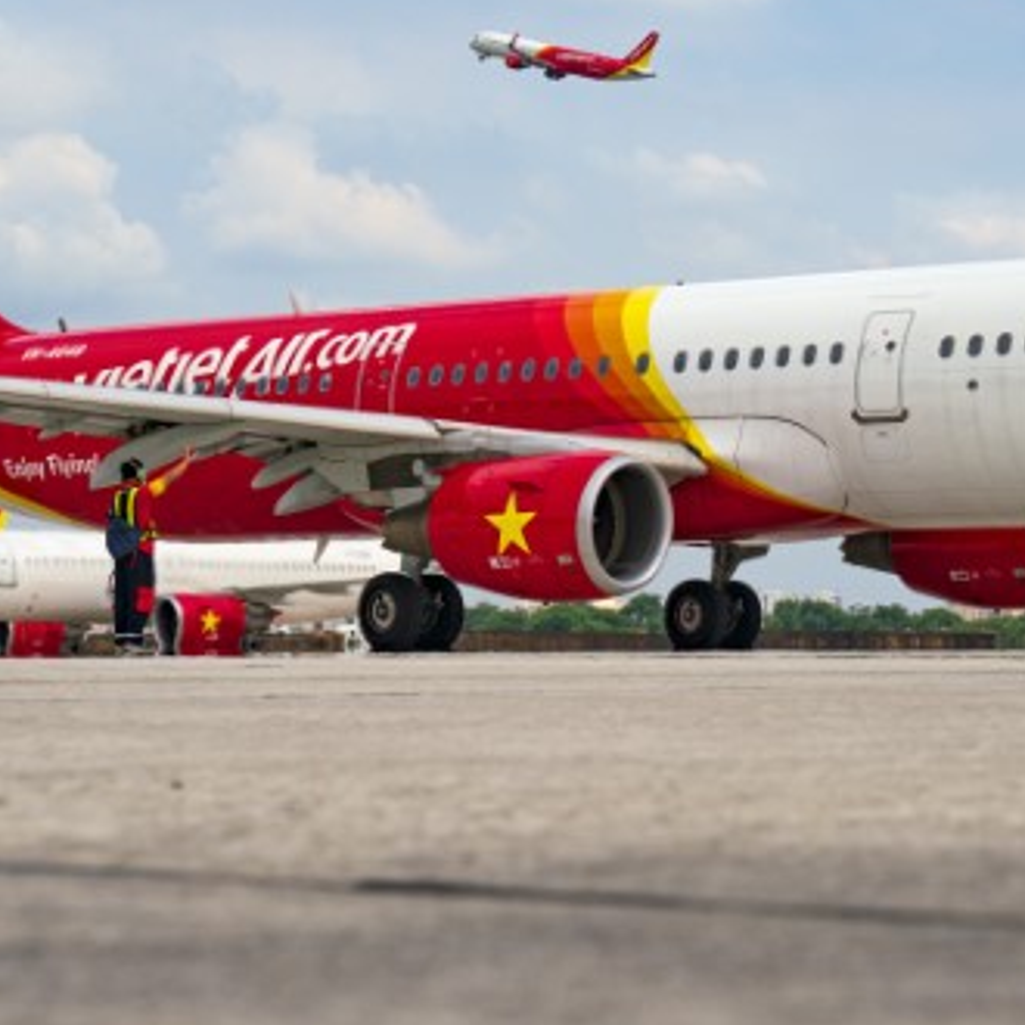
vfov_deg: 14.2
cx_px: 649
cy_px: 444
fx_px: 4121
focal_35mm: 123
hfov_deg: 14.2
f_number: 13
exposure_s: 1/500
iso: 250
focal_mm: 53
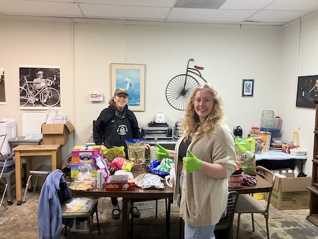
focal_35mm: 28
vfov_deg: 49.7
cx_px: 159
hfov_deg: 63.4
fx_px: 257
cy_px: 120
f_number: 1.8
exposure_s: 1/60
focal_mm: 3.99
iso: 160
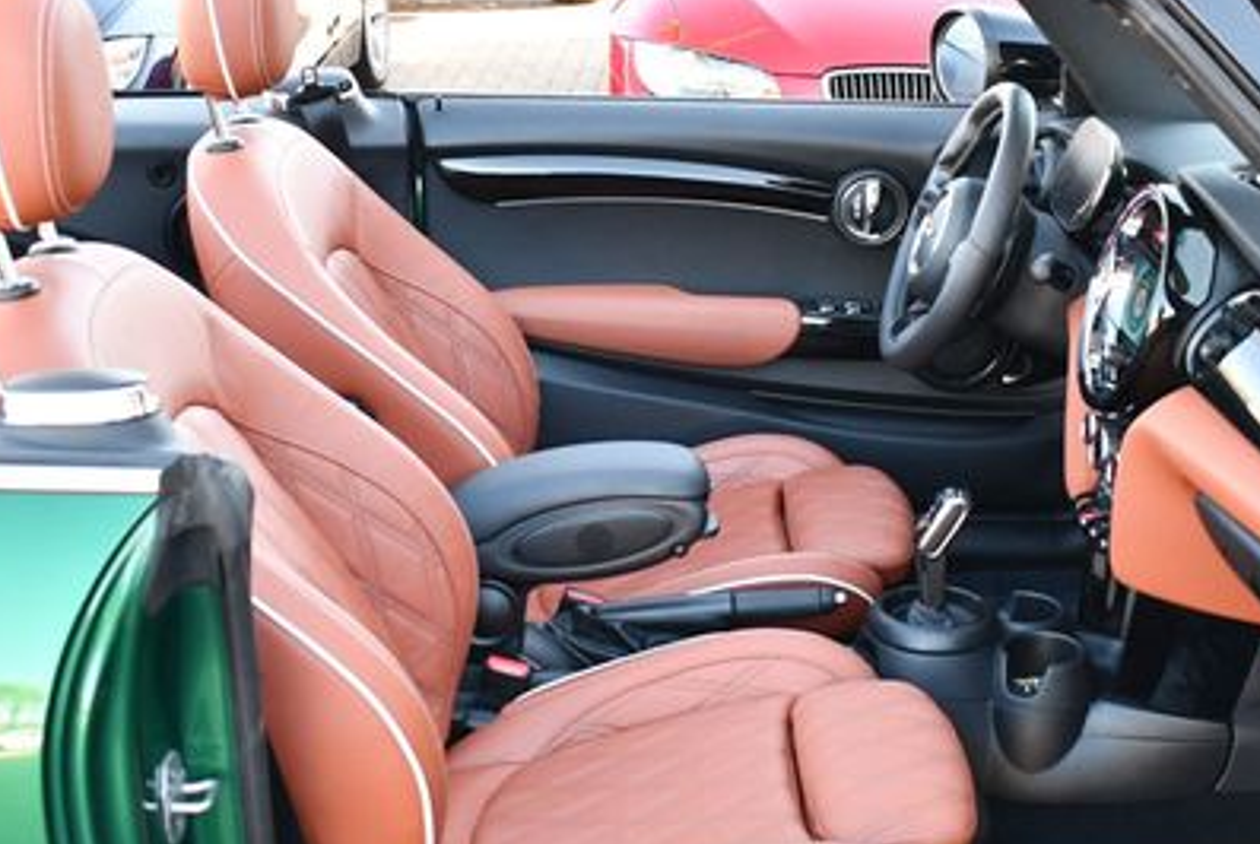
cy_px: 489
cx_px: 628
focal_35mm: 58
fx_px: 2033
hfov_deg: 34.4
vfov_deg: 23.4
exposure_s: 1/250
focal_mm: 18
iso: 800
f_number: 3.5
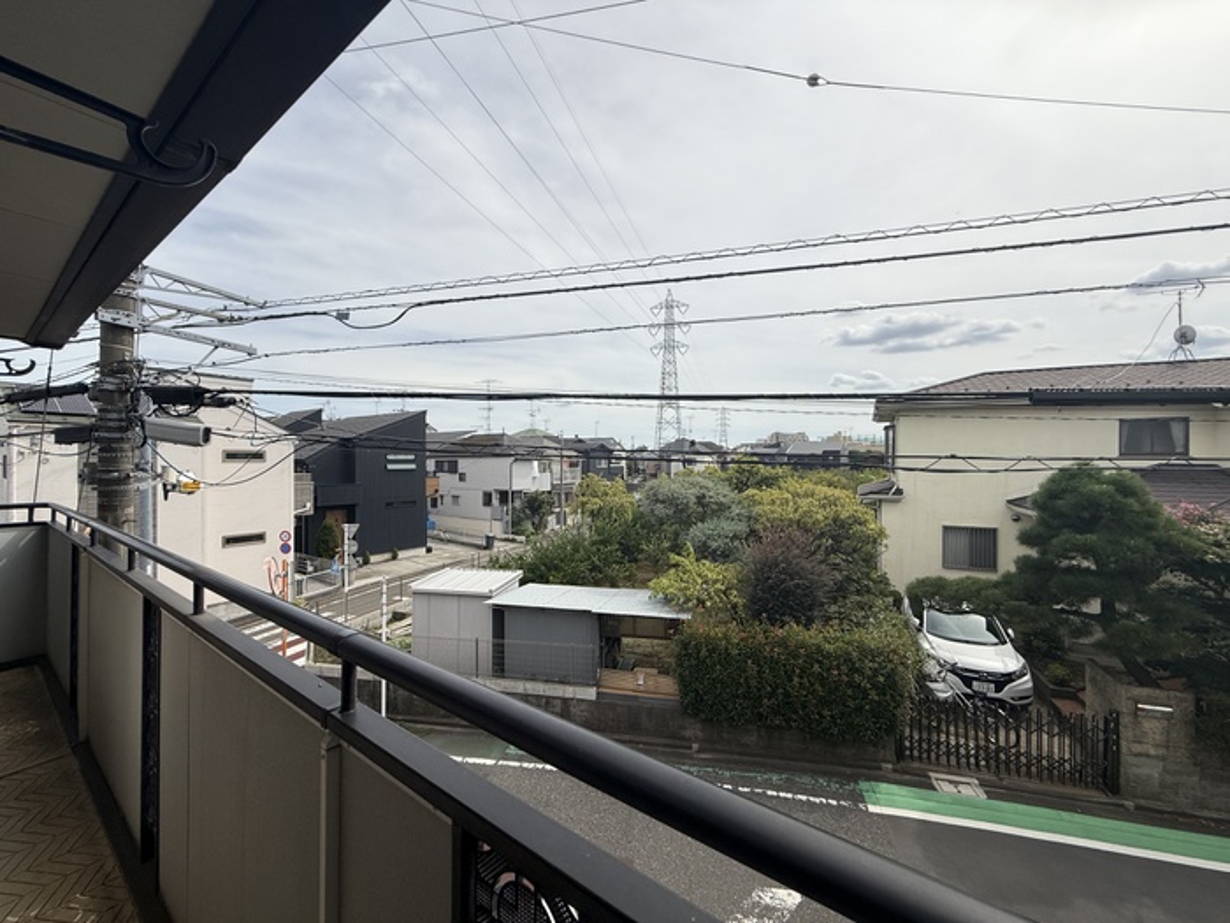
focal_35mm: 14
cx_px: 615
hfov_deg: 102.1
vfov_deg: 85.7
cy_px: 462
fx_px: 497
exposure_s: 1/3125
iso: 50
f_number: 2.2
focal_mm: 2.22
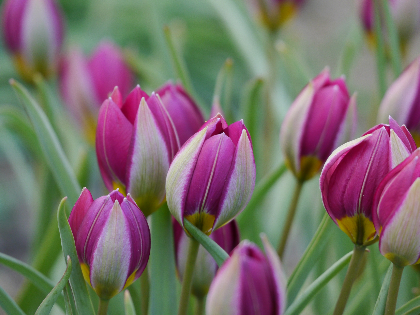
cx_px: 210
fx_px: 2937
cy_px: 158
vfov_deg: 6.1
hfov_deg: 8.2
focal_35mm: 242
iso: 640
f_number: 5.6
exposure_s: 1/250
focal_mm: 121
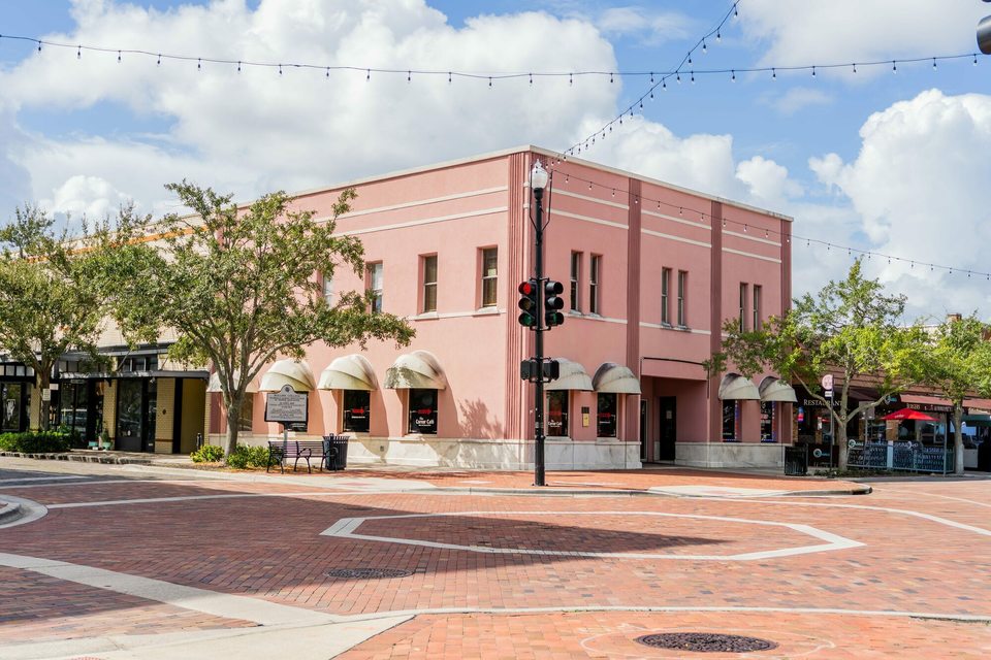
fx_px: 1156
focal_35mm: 42
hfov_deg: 46.4
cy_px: 330
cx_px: 496
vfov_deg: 31.9
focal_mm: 28
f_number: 2.8
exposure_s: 1/2500
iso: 160
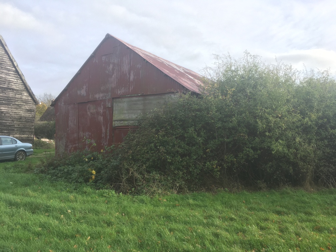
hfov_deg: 61.7
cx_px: 168
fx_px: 281
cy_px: 126
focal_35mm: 29
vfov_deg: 48.2
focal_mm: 4.15
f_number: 2.2
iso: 25
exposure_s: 1/265
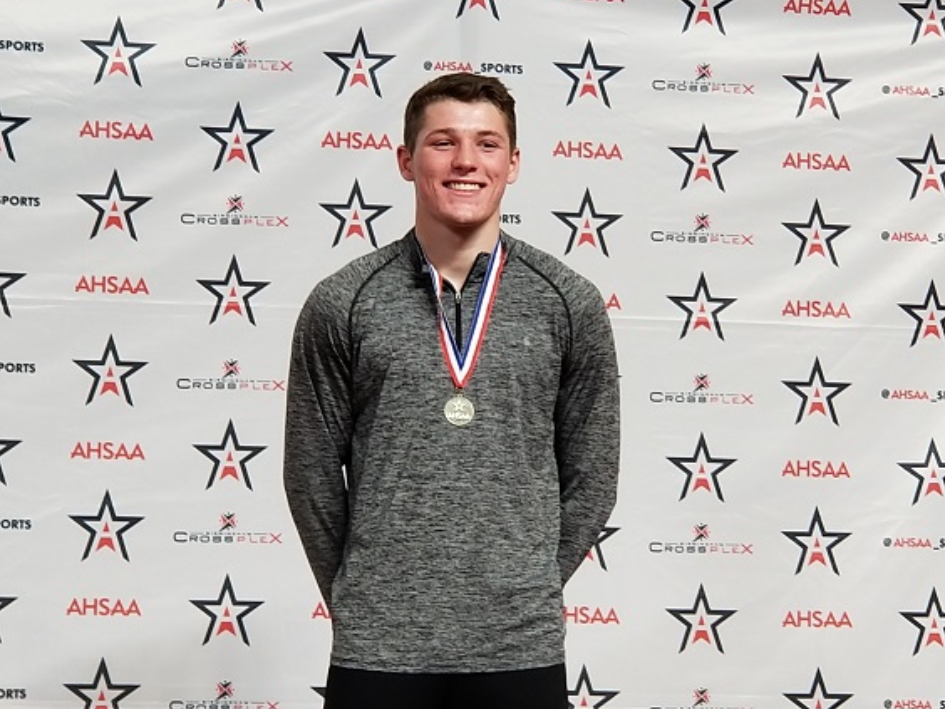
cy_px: 360
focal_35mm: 59
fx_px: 1611
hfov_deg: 32.7
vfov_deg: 24.8
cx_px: 509
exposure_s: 1/30
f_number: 2.4
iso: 25
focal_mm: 6
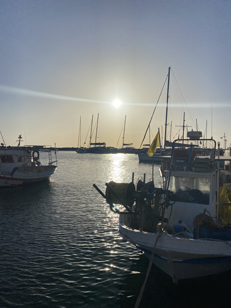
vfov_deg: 67.3
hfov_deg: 53.1
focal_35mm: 26
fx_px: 231
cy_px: 154
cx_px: 116
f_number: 1.8
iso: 40
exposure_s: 1/18868
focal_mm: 4.25
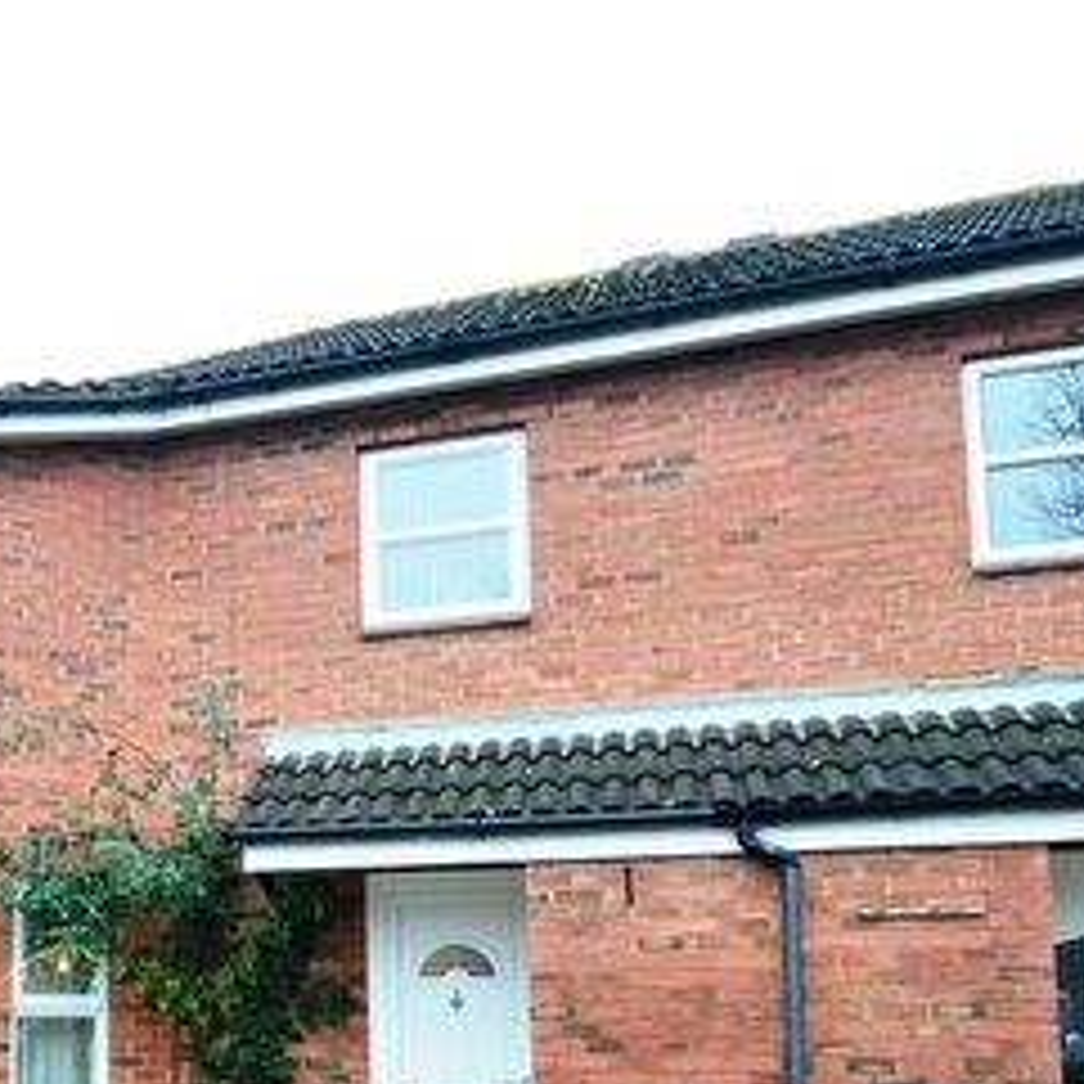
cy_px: 891
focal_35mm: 37
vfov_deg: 42.6
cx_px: 67
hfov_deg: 40.7
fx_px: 1311
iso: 800
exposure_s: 1/60
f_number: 7.1
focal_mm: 10
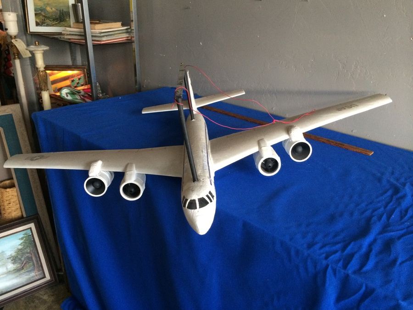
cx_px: 206
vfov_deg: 46.8
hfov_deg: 60.0
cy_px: 155
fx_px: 358
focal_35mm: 30
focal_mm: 4.12
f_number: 2.2
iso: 320
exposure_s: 1/30
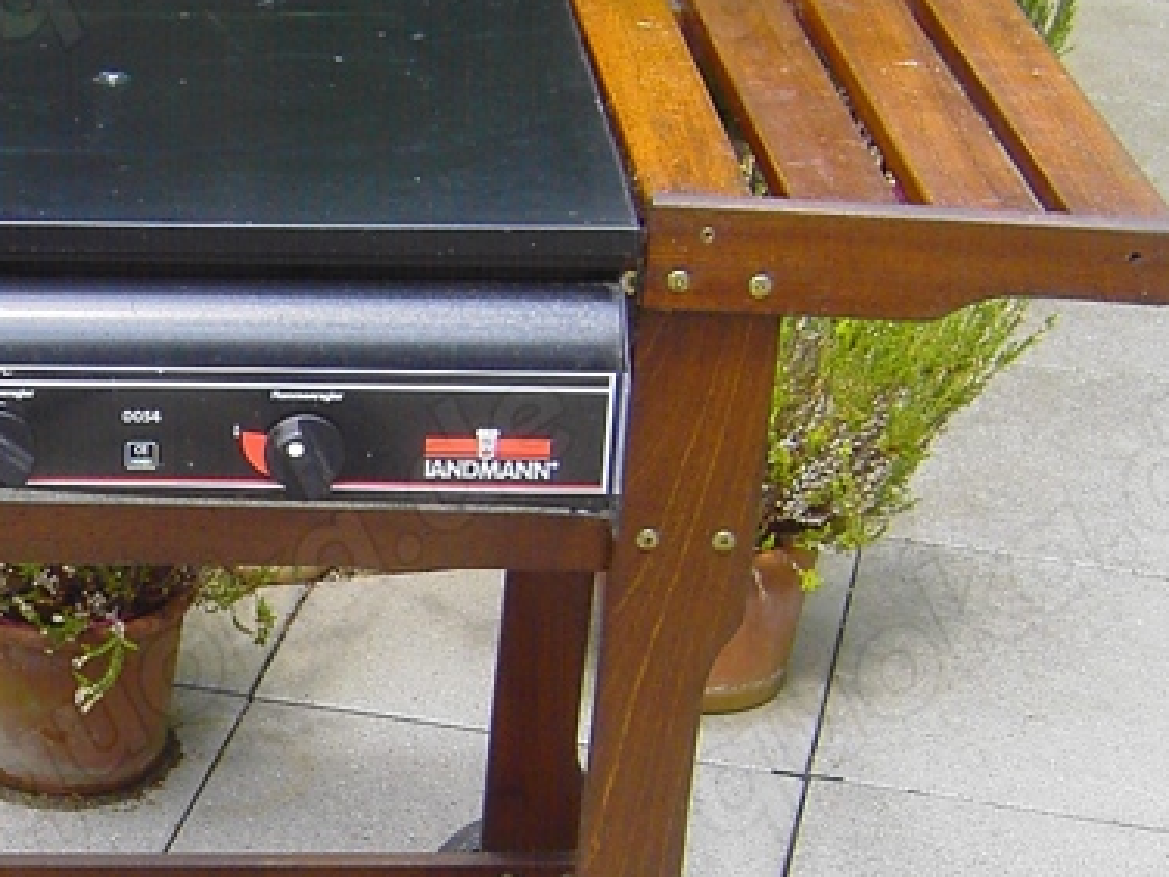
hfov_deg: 20.2
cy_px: 647
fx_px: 3141
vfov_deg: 15.8
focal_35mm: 93
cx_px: -72
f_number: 5.6
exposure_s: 1/125
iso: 100
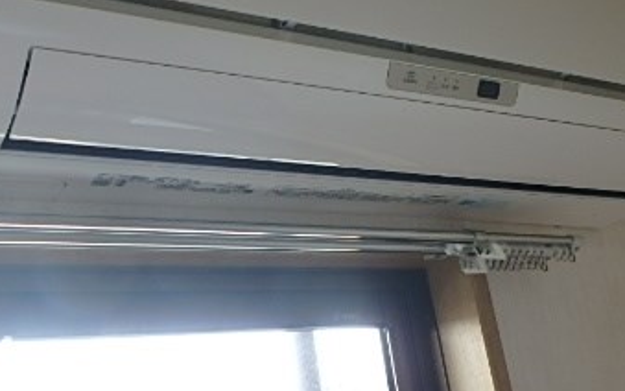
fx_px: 784
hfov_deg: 43.4
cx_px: 282
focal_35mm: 46
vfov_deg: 27.4
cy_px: 70
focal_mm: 4
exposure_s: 1/60
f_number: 3.8
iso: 160
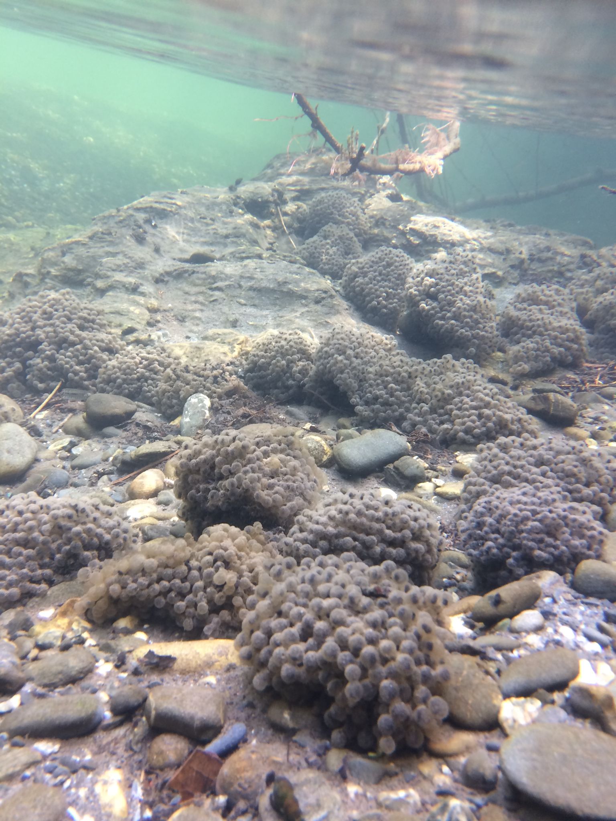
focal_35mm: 29
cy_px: 410
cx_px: 308
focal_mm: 4.15
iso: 40
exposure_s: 1/30
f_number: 2.2
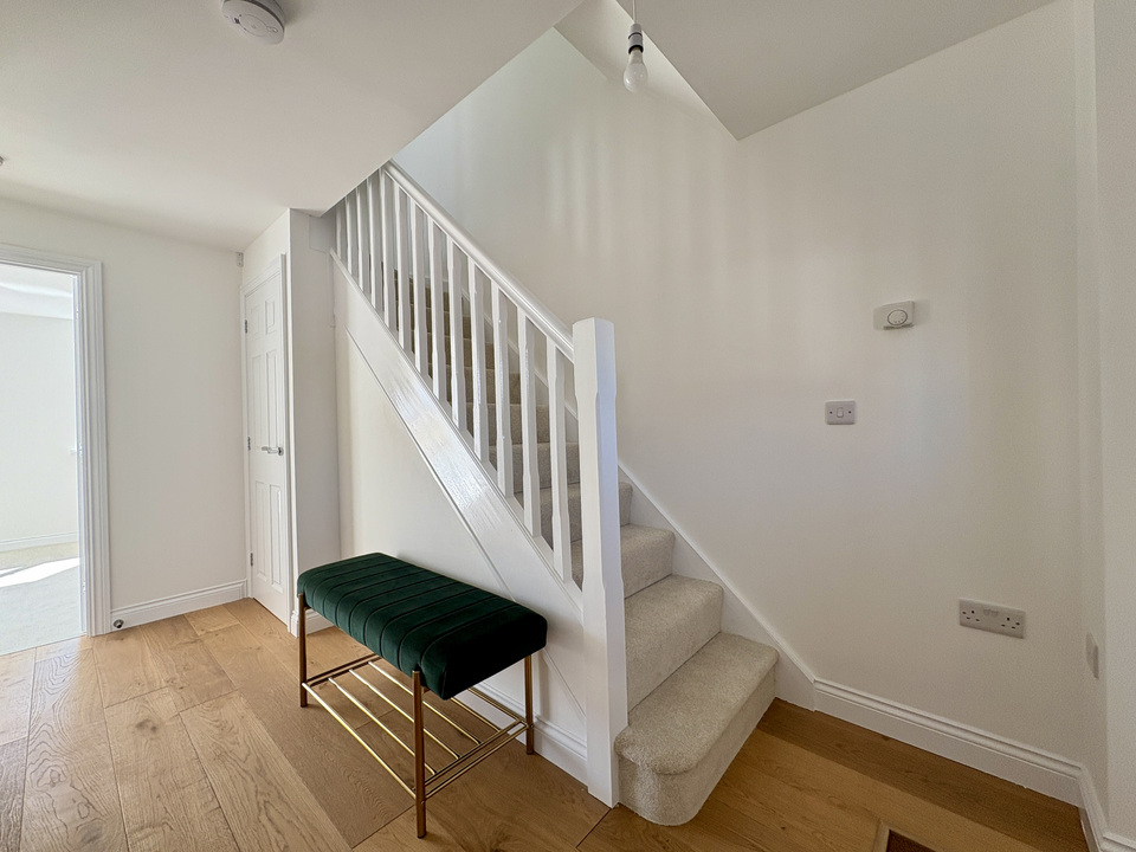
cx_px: 568
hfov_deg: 102.1
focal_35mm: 14
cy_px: 426
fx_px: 459
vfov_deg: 85.7
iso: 50
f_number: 2.2
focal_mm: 2.22
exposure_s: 1/99
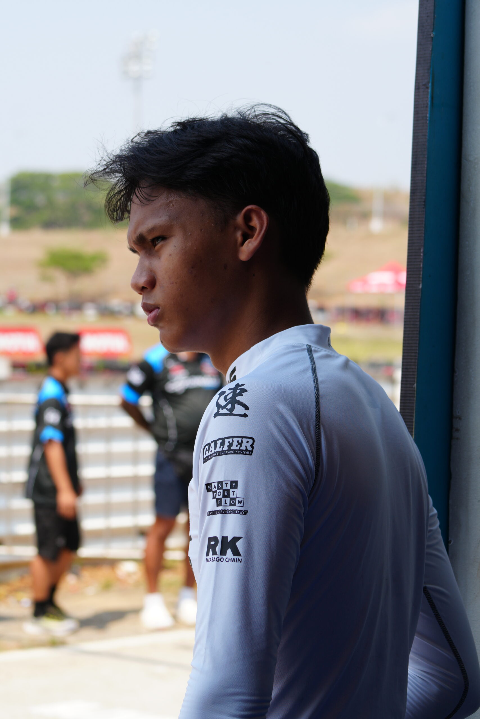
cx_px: 240
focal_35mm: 112
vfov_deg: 18.2
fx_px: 2250
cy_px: 360
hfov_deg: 12.2
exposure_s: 1/200
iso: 100
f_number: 6.3
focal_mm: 75
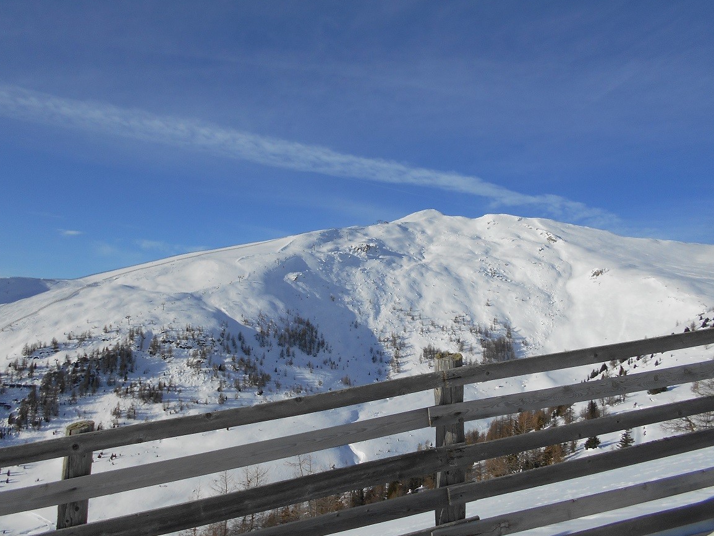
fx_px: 598
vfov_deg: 48.2
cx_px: 349
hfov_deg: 61.7
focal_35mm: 29
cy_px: 241
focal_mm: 4.6
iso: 80
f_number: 3.2
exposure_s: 1/2000
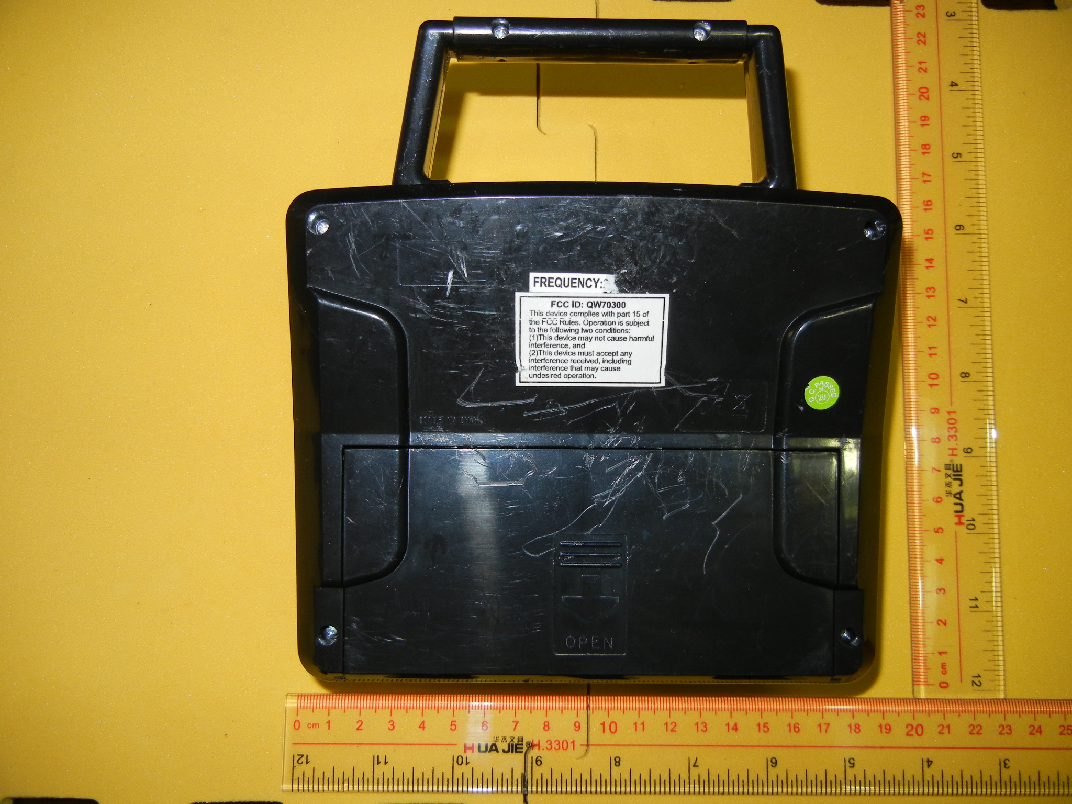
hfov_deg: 60.0
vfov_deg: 46.8
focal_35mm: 30
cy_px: 402
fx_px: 929
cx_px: 536
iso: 200
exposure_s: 1/30
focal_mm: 5.4
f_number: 3.5
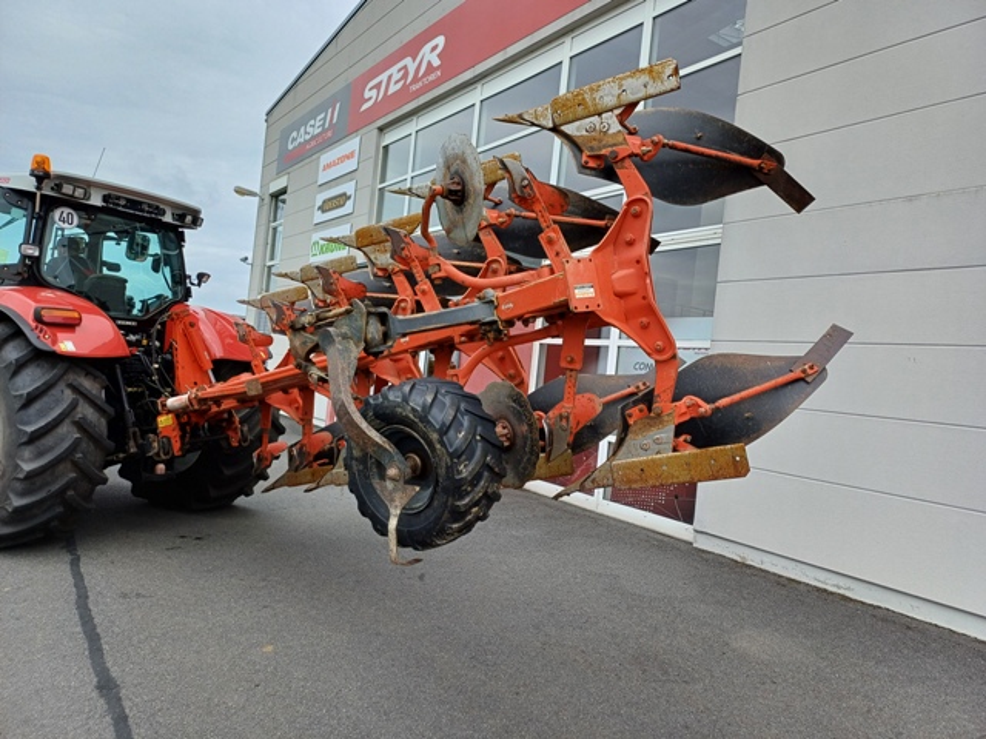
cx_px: 493
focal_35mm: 25
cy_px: 370
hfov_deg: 69.4
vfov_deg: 54.9
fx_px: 712
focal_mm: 4.65
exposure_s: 1/837
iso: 50
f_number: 1.8
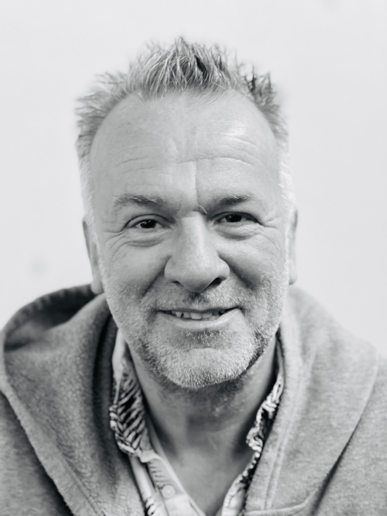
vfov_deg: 25.3
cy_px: 258
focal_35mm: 77
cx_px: 194
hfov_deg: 19.1
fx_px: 1148
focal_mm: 9
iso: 500
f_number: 2.8
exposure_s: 1/24
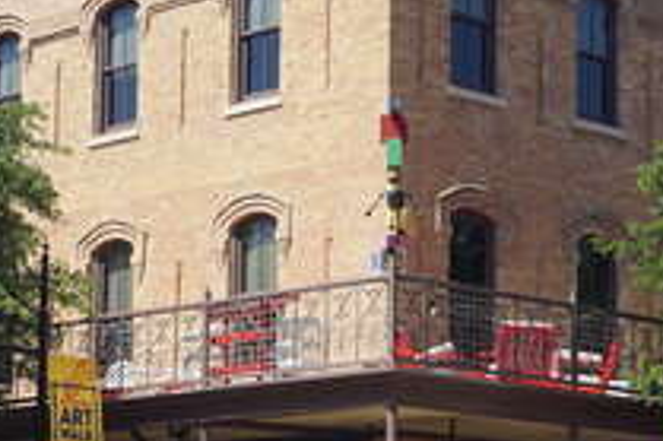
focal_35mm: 132
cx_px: 333
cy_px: 376
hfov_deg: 15.6
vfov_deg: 10.3
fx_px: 2427
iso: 100
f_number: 11
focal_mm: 23
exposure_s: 1/125
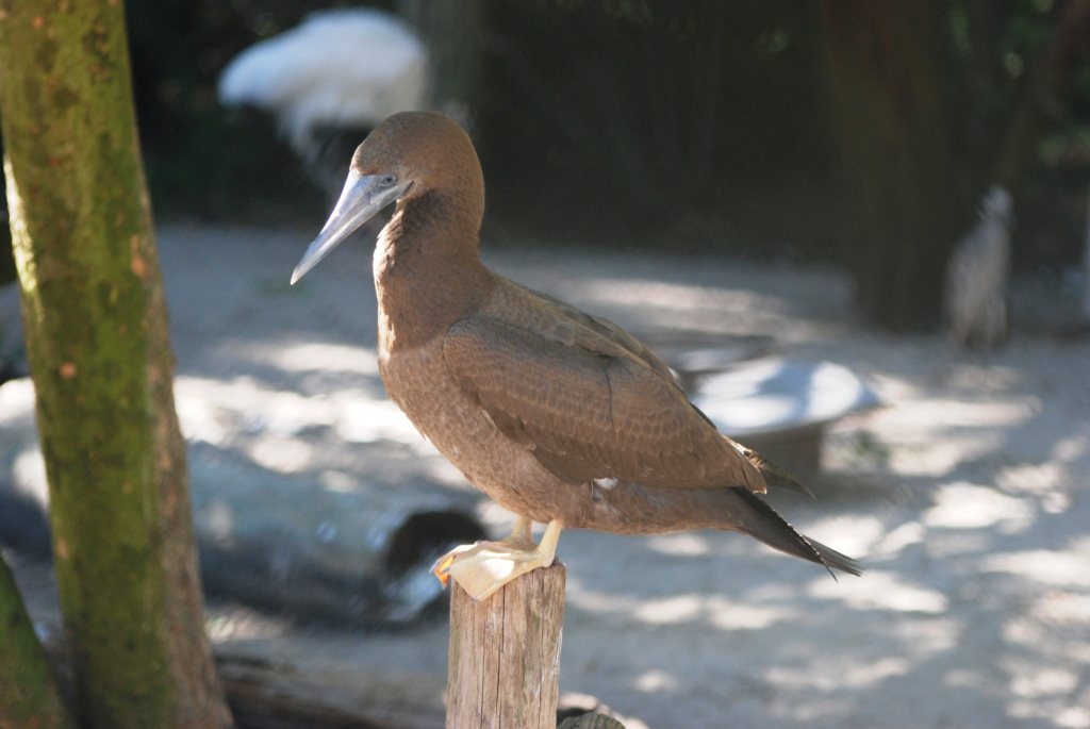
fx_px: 4546
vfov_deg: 9.2
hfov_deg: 13.7
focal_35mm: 150
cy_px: 364
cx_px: 545
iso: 400
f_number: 4.2
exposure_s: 1/200
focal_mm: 100
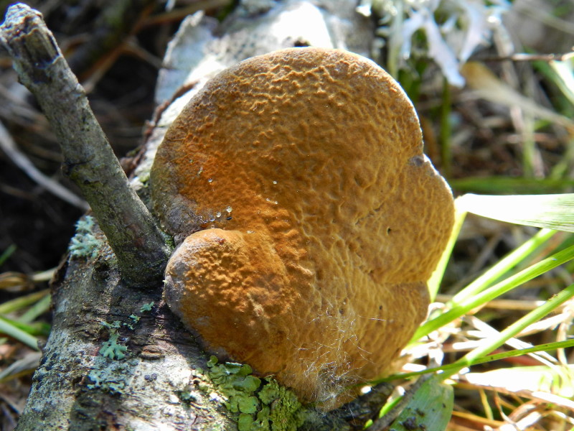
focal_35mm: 32
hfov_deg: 56.8
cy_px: 216
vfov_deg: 44.2
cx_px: 287
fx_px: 531
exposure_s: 1/60
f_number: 3.7
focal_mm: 5.6
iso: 160
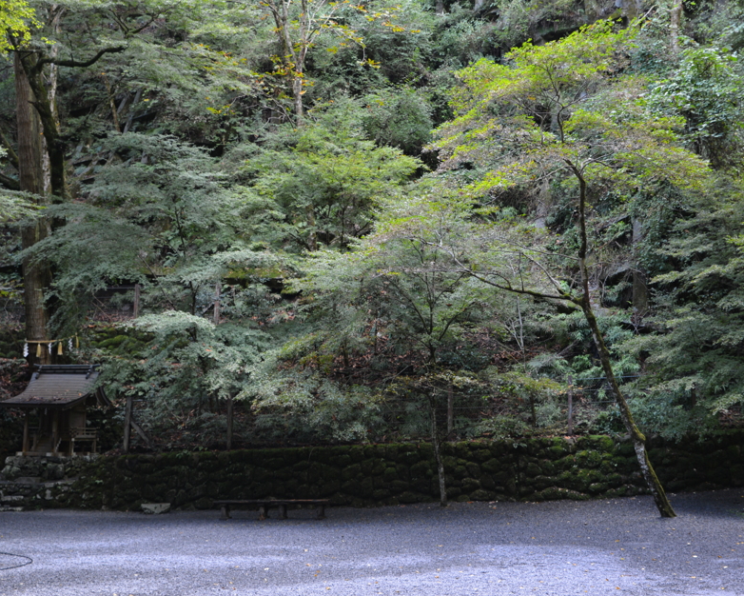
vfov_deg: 34.9
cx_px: 401
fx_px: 947
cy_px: 273
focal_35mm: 43
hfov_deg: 42.9
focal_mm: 35
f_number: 4
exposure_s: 1/60
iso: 500
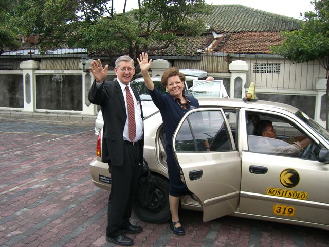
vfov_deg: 37.7
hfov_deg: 49.0
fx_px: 361
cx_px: 164
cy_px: 124
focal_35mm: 38
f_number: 2.7
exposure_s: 1/200
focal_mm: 6.2
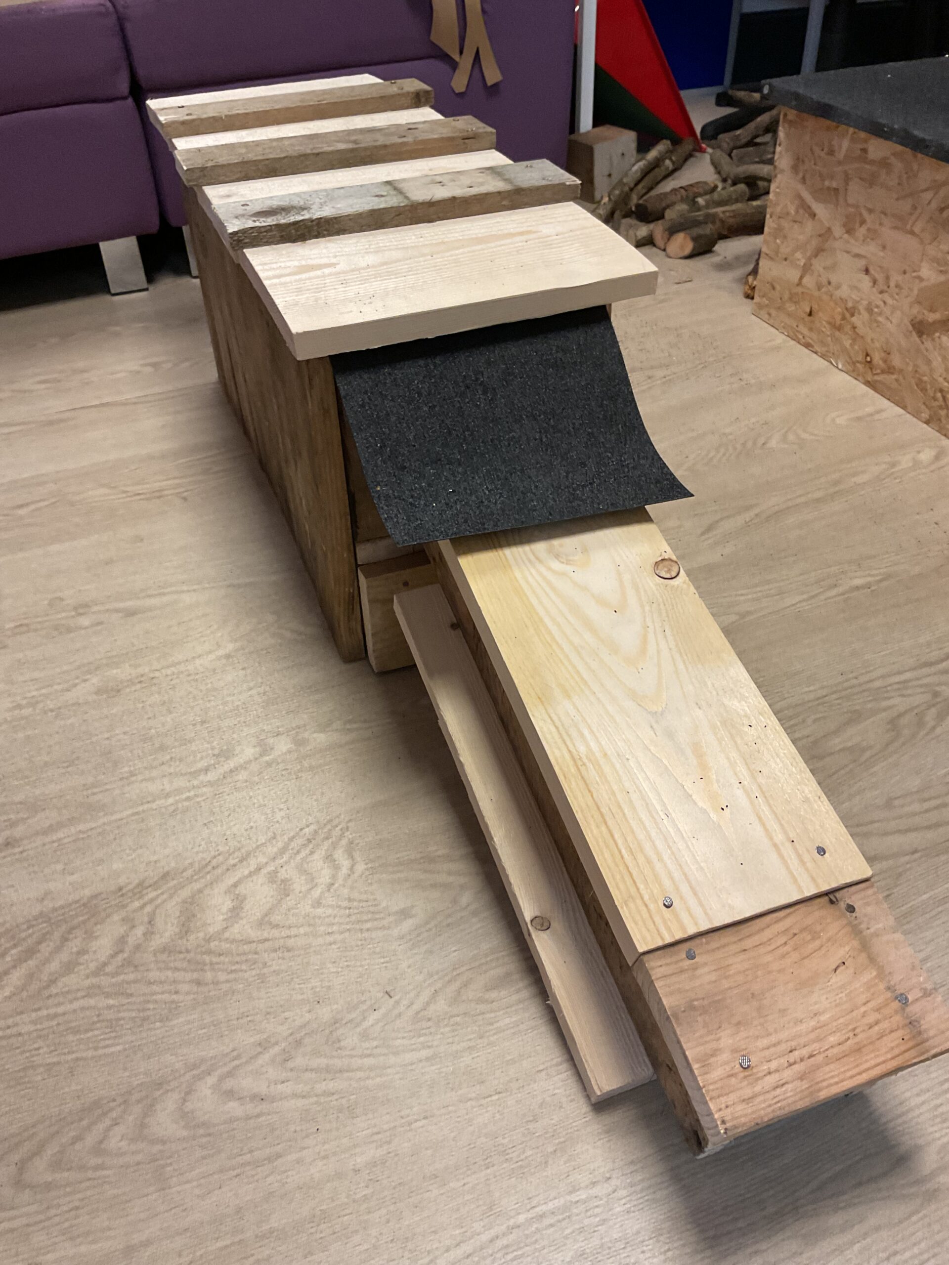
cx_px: 474
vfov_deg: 61.7
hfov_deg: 48.2
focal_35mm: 29
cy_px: 632
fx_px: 1060
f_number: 1.8
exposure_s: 1/50
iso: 100
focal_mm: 3
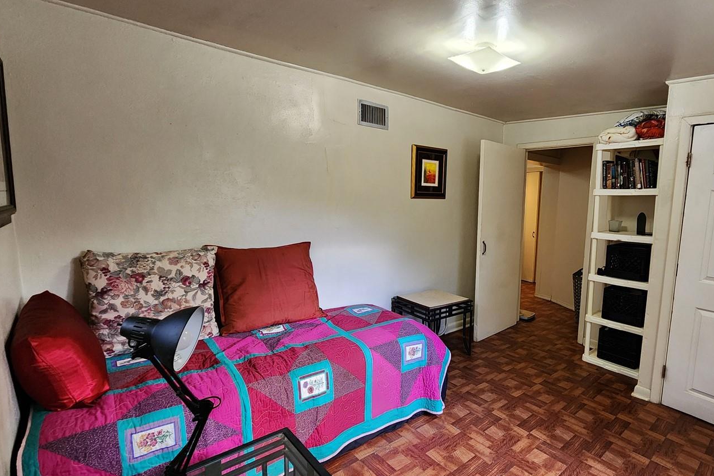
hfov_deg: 91.5
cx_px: 443
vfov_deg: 70.4
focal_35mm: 17
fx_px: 337
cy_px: 246
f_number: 2.2
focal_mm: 2.2
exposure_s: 1/60
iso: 320
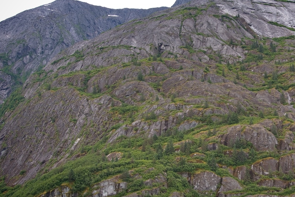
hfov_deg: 36.1
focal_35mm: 54
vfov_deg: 25.0
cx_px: 217
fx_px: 442
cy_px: 76
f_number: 5
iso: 100
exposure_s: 1/100
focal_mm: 32
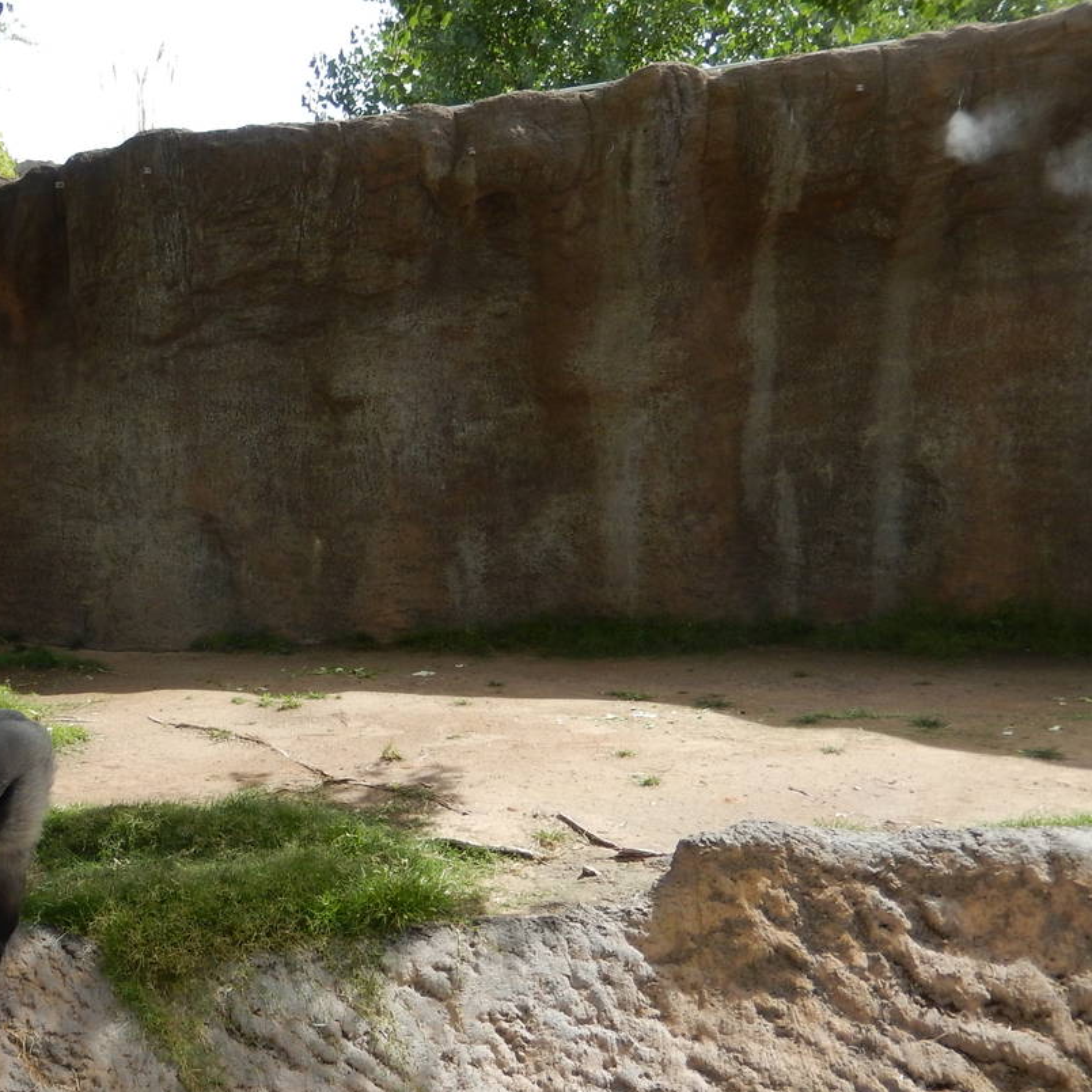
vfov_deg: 38.3
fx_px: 1570
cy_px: 608
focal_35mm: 44
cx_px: 117
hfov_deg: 36.1
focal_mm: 4.5
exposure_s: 1/640
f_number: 3.4
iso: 125
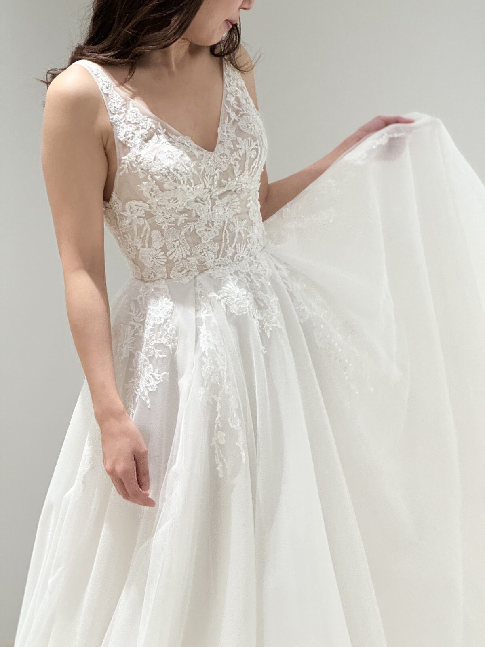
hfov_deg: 19.1
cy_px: 324
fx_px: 1438
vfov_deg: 25.3
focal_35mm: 77
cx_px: 242
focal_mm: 9
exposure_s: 1/120
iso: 320
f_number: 2.8
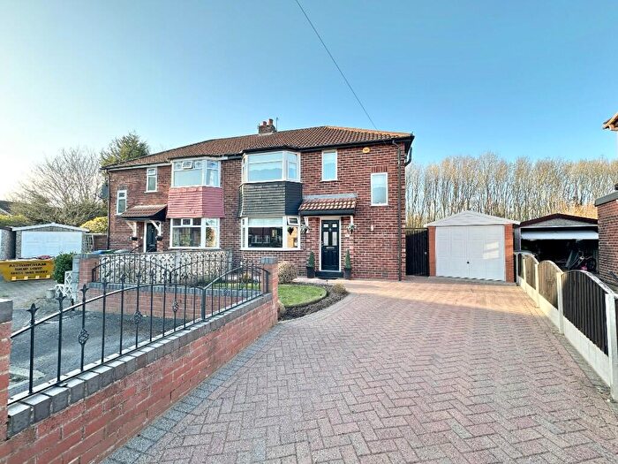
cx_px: 309
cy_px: 232
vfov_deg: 85.7
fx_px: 250
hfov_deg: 102.1
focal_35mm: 14
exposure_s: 1/239
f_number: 2.2
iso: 40
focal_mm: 2.22
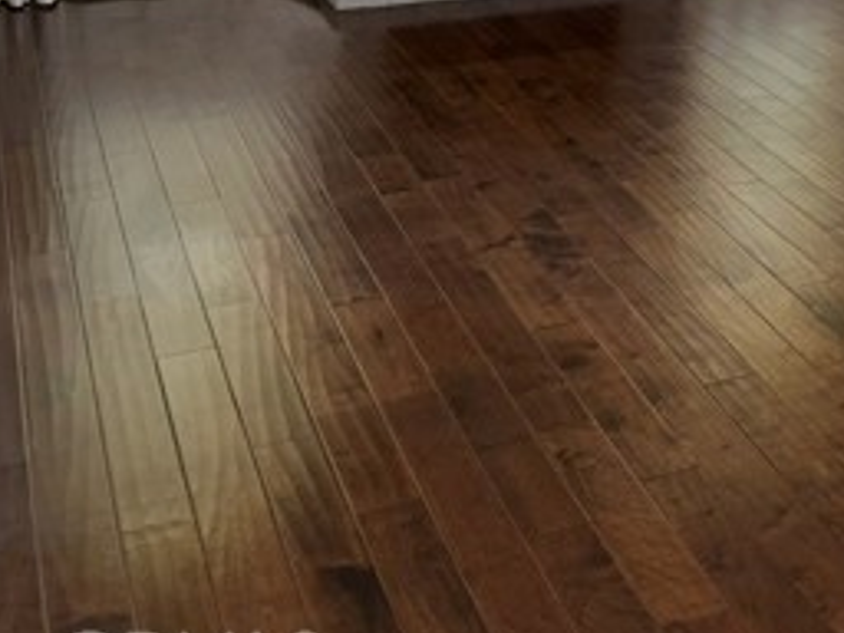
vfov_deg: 22.8
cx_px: 725
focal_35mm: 60
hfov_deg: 31.0
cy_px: -82
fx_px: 1463
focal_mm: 6.76
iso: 250
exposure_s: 1/60
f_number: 1.78
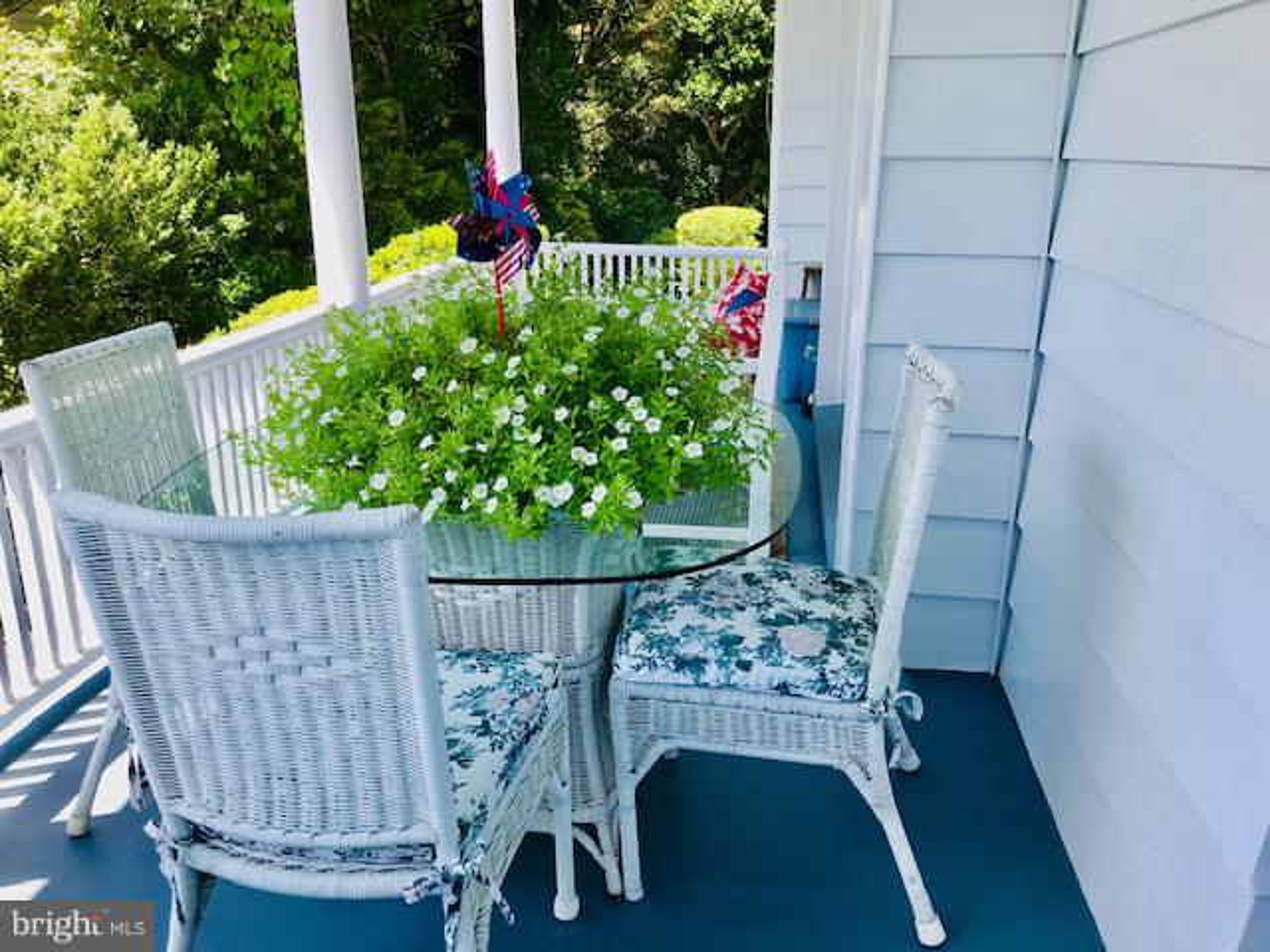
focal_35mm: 28
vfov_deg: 49.7
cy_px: 476
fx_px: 1027
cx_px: 635
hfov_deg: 63.4
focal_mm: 3.99
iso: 20
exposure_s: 1/427
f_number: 1.8
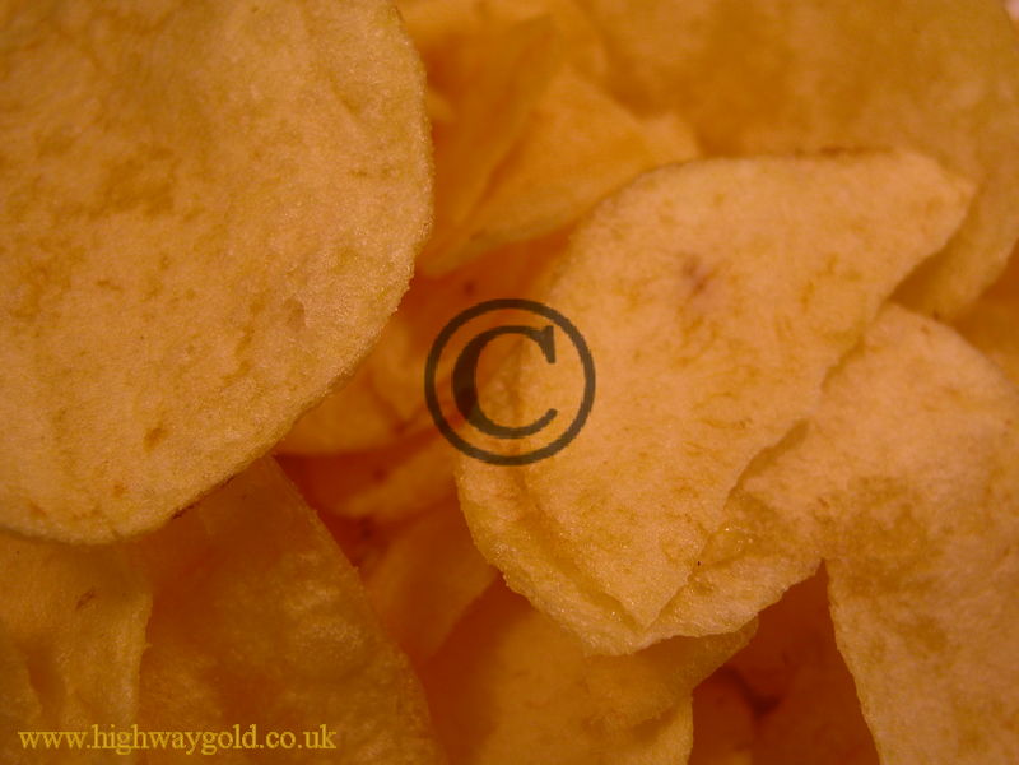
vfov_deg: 23.7
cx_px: 510
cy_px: 382
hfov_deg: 31.2
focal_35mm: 62
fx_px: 1825
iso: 100
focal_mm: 15.7
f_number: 3.6
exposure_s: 1/138
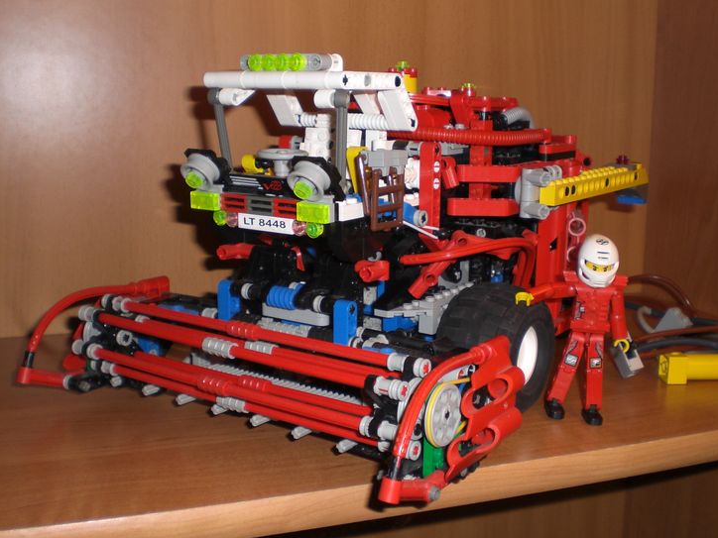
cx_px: 364
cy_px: 266
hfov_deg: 44.8
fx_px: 871
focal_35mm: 42
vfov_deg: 34.3
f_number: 3.1
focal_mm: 6.3
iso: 100
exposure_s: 1/60
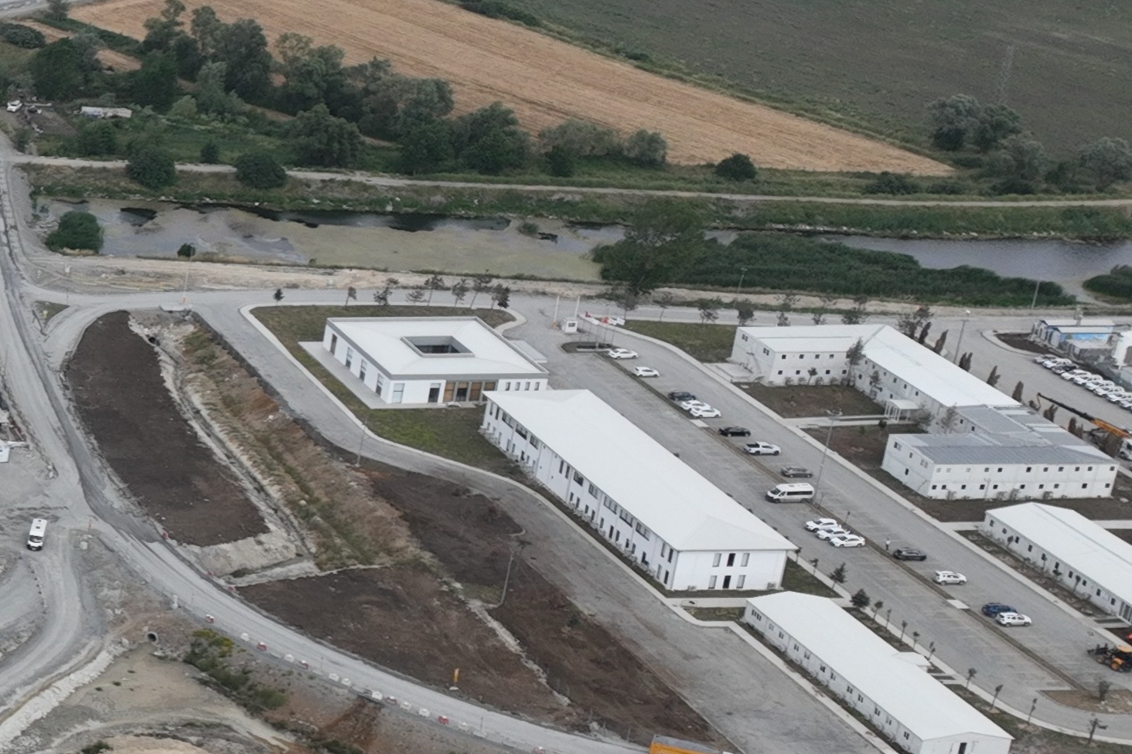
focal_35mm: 90
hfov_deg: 18.6
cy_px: 474
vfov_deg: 15.2
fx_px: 2830
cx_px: -777
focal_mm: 12.29
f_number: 2.8
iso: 110
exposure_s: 1/1600
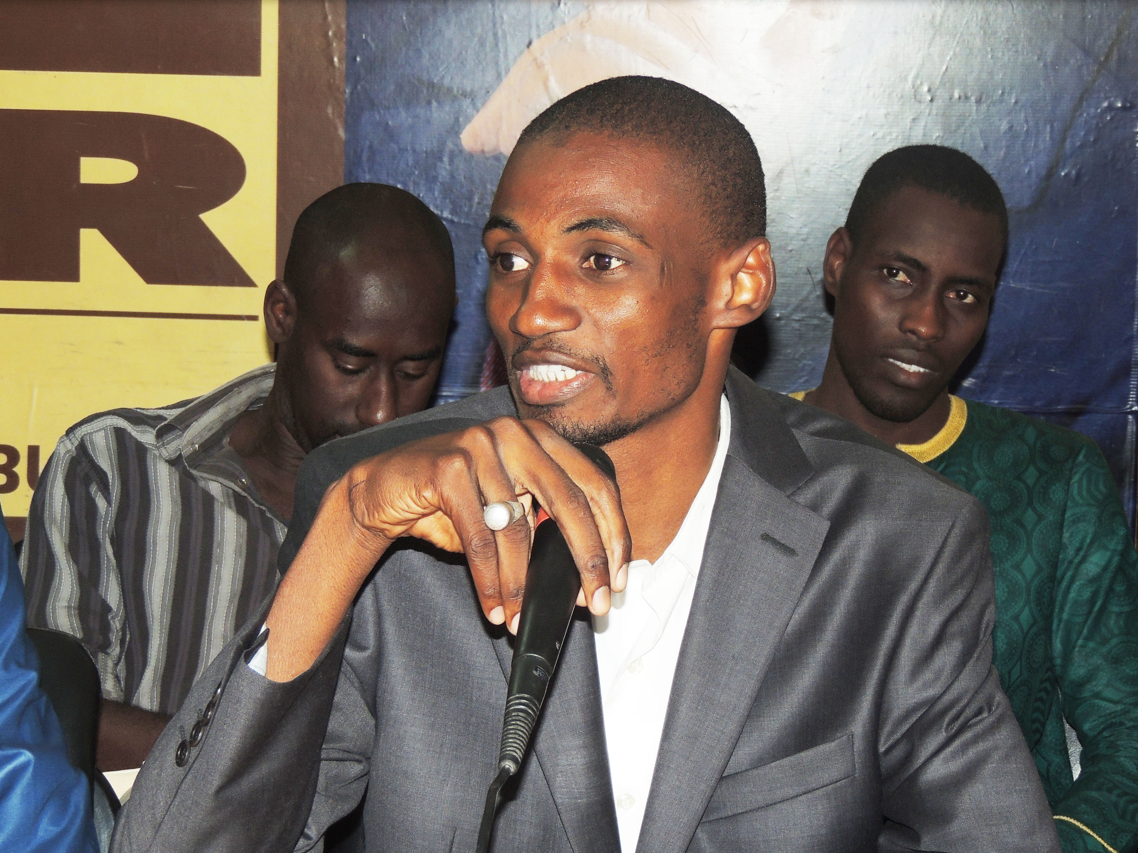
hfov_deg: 21.1
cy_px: 464
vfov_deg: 15.9
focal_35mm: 93
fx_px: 3057
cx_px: 596
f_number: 4
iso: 200
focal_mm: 15.1
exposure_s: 1/60
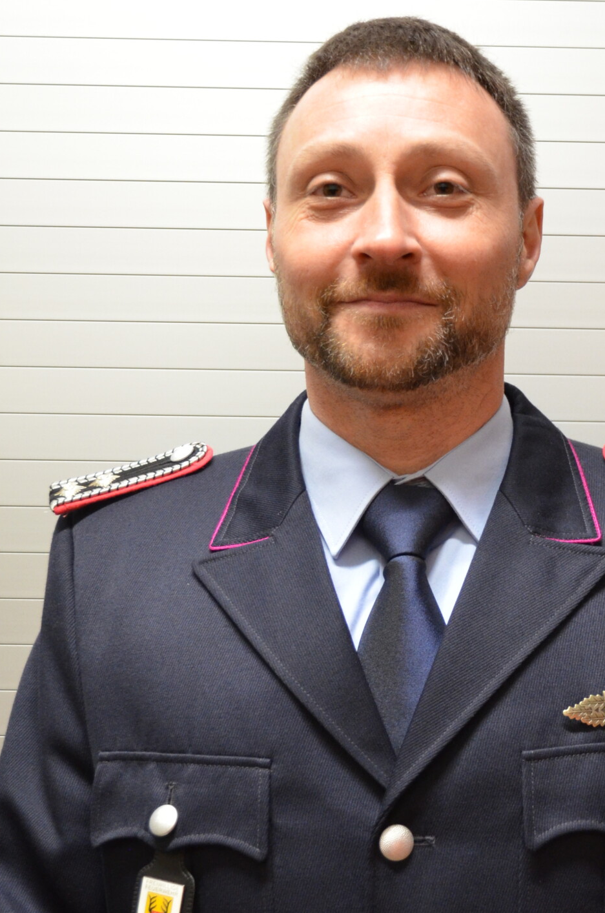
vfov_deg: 29.7
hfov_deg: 19.9
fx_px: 1719
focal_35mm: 68
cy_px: 542
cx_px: 415
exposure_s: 1/30
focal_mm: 25
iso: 1600
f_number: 4
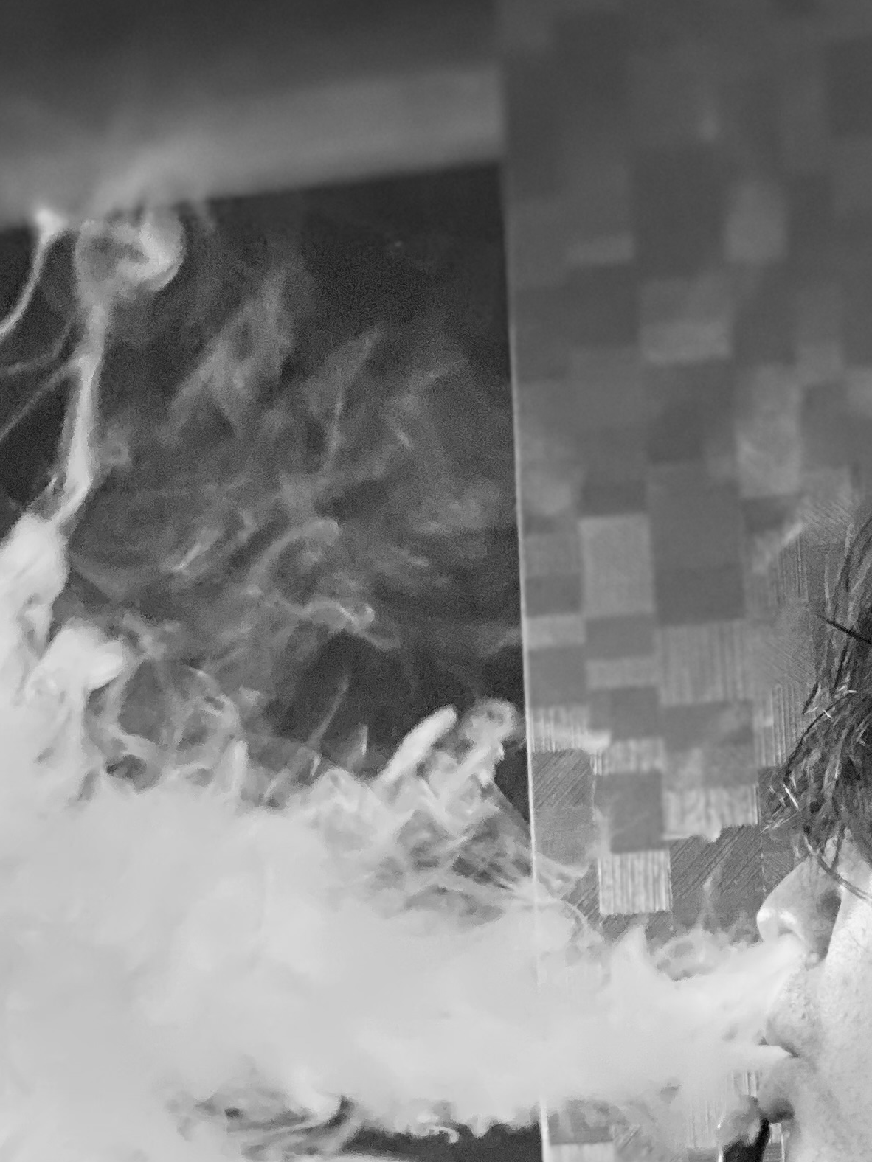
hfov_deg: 10.9
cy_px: 1242
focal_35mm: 133
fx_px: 4467
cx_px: -208
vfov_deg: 14.5
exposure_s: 1/33
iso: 250
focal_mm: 6
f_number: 2
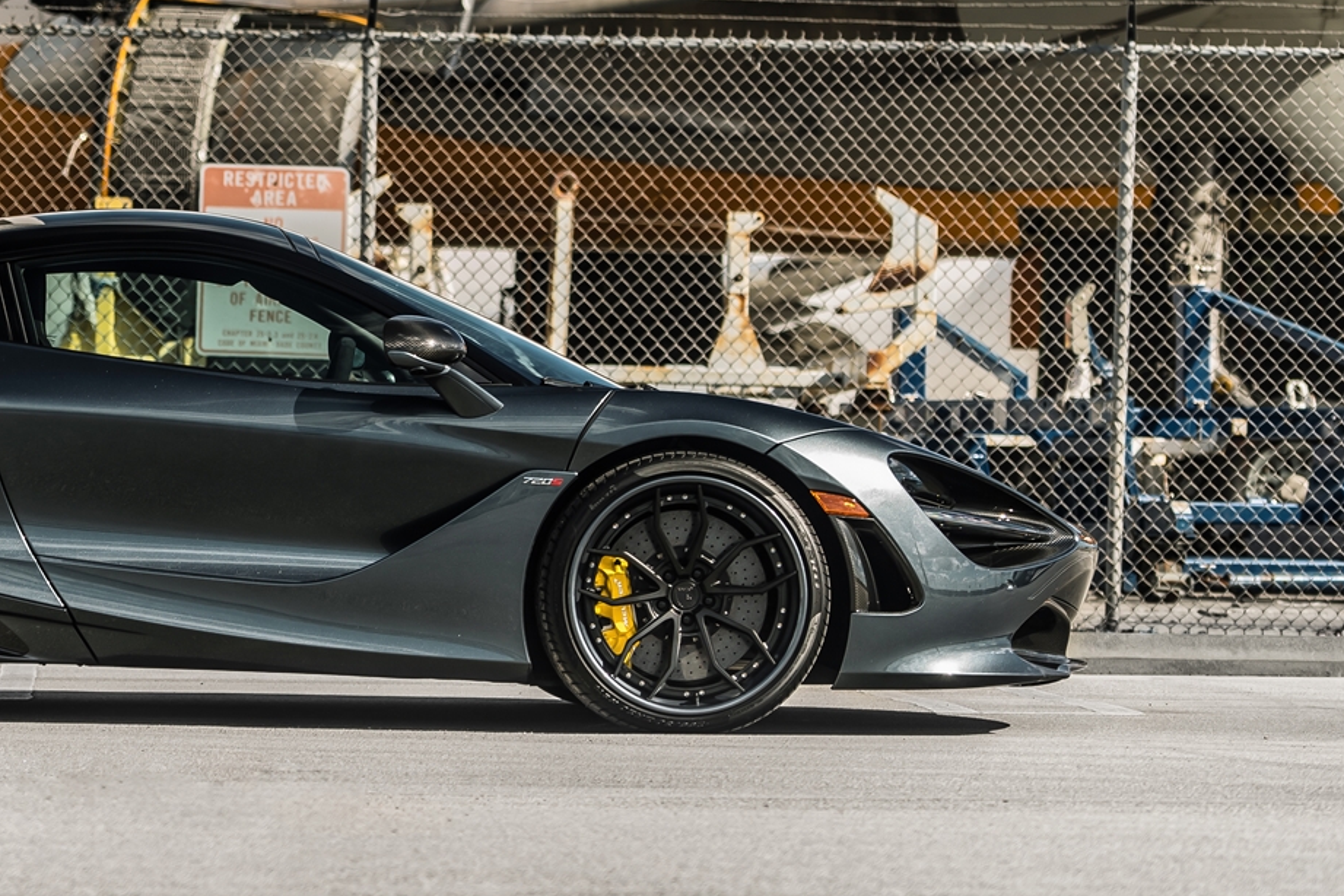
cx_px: 102
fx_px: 8325
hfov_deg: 9.2
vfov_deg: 6.2
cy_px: 109
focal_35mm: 223
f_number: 5
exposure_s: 1/160
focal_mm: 107
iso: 50
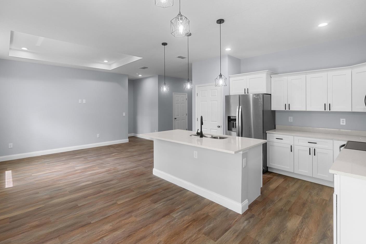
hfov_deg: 93.3
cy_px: 109
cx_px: 179
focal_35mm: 17
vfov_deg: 70.2
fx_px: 173
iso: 400
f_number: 8
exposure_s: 1/10
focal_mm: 10
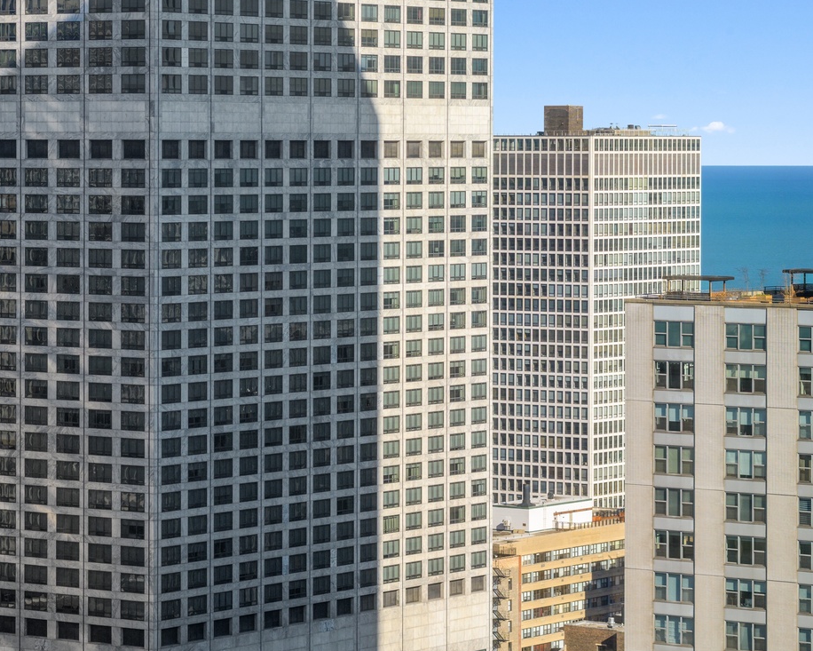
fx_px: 5390
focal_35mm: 224
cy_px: 217
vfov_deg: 6.9
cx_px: 248
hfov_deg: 8.6
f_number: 8
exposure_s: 1/400
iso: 200
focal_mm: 135
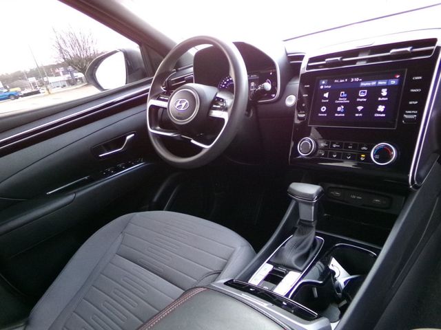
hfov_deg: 71.6
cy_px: 165
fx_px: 306
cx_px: 220
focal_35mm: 24
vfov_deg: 56.8
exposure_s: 1/60
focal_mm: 4.3
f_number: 3.7
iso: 800
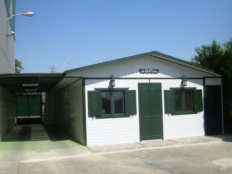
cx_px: 116
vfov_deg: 37.7
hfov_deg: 49.0
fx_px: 255
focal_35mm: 38
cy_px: 87
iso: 50
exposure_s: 1/500
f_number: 4.6
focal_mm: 6.3
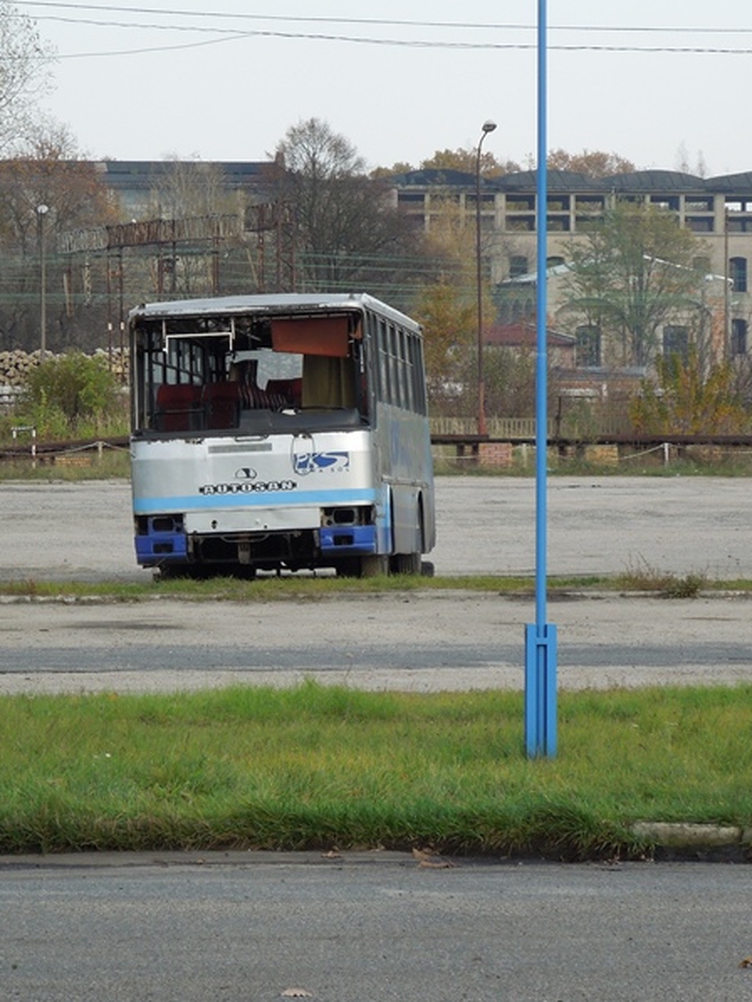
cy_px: 502
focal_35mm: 256
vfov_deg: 7.7
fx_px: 7412
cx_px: 306
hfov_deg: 5.8
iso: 200
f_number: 5
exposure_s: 1/200
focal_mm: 34.4
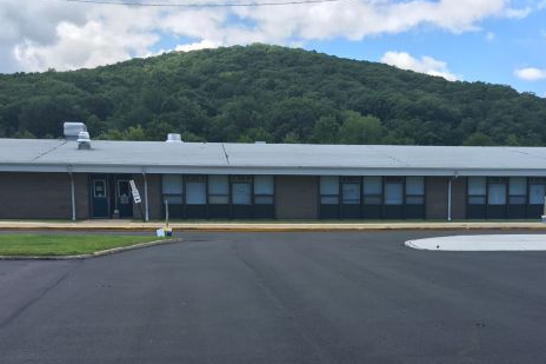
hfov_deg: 38.0
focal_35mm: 52
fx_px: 788
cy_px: 331
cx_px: 331
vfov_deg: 25.1
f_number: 2.2
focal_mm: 4.15
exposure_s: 1/827
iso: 25
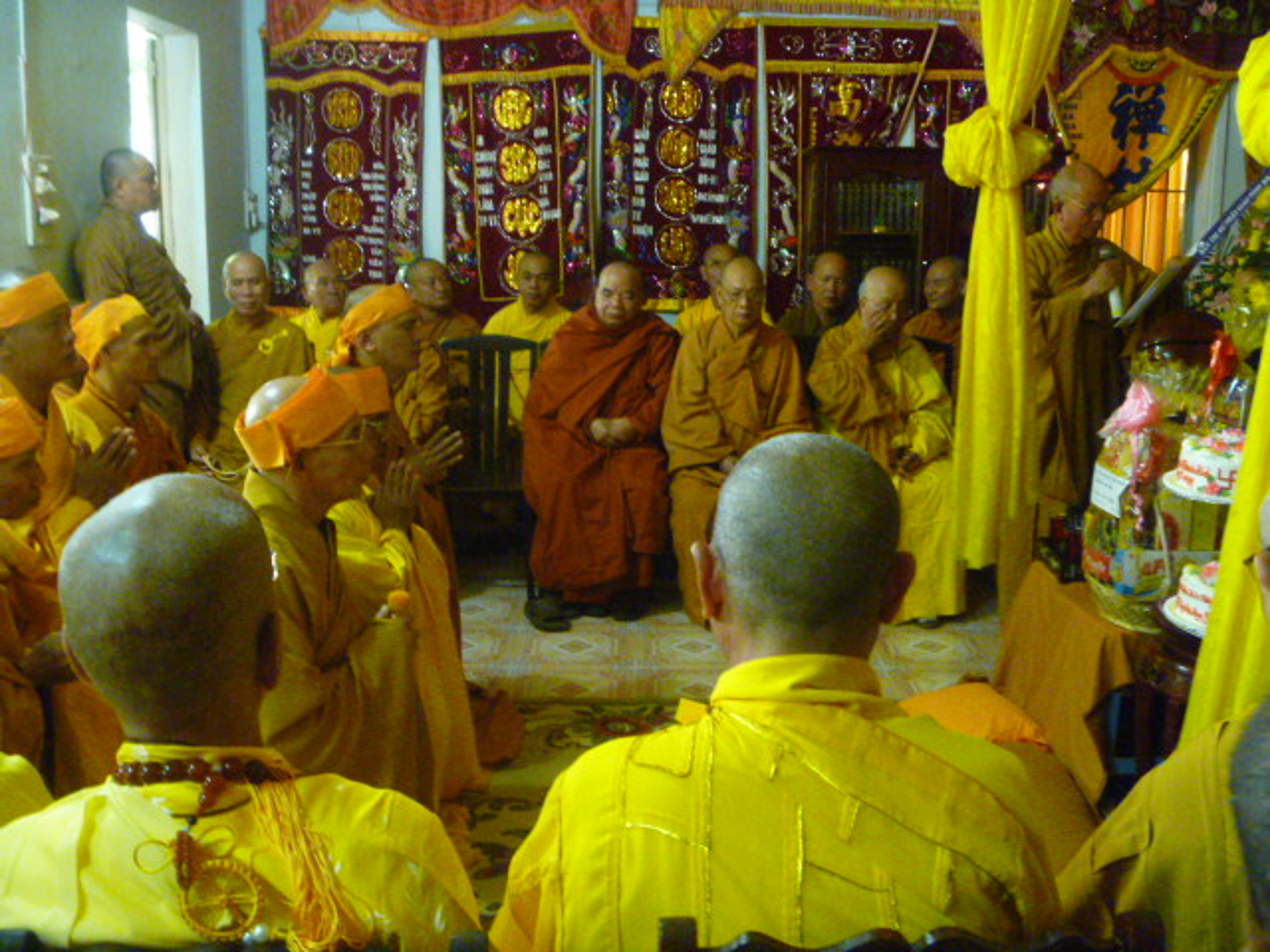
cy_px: 476
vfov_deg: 40.7
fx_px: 1284
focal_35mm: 35
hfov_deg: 52.6
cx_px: 635
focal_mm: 6.3
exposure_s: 1/10
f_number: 3.5
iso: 800
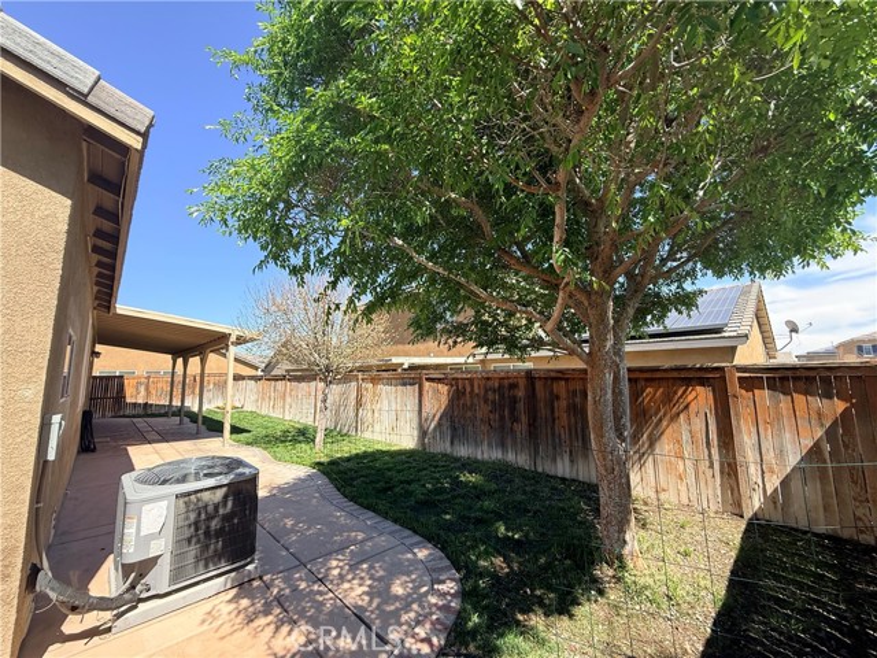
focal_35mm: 14
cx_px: 438
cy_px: 329
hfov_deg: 102.1
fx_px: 355
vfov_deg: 85.7
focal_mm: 2.22
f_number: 2.2
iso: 50
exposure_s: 1/726
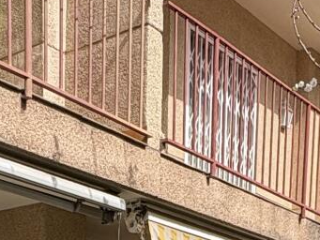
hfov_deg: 23.8
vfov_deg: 14.8
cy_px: 479
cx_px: 169
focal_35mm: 82
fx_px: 758
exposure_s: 1/1110
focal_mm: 2.22
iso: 50
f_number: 2.2
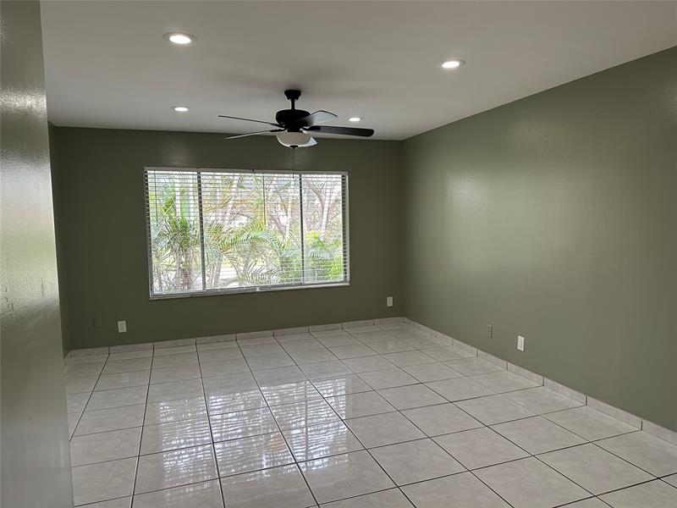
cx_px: 338
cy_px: 254
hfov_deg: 71.6
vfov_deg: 56.8
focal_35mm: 24
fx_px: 469
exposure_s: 1/120
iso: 200
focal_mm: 6.86
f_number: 1.78
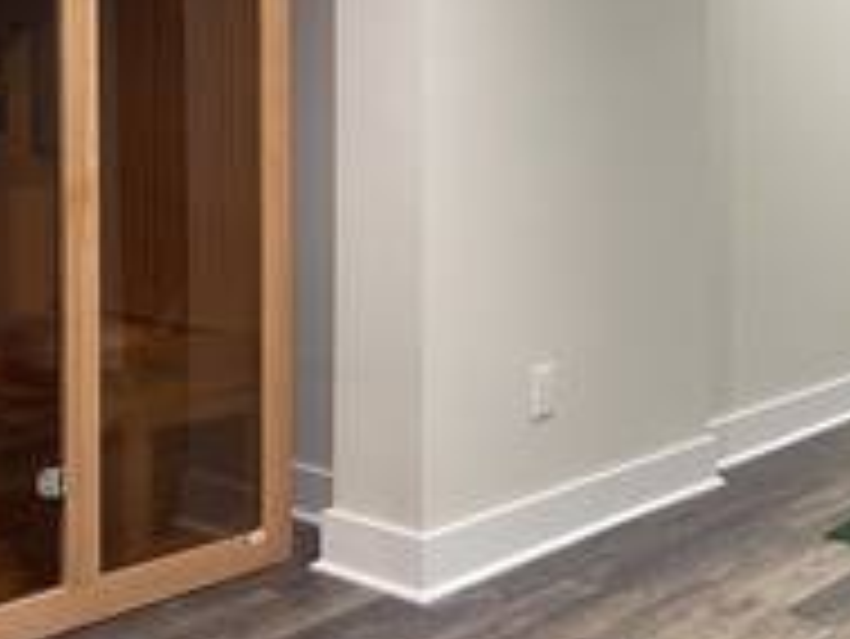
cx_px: 513
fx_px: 1351
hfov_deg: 34.8
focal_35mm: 55
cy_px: 122
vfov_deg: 26.1
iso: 200
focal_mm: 5.1
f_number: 1.6
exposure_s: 1/60
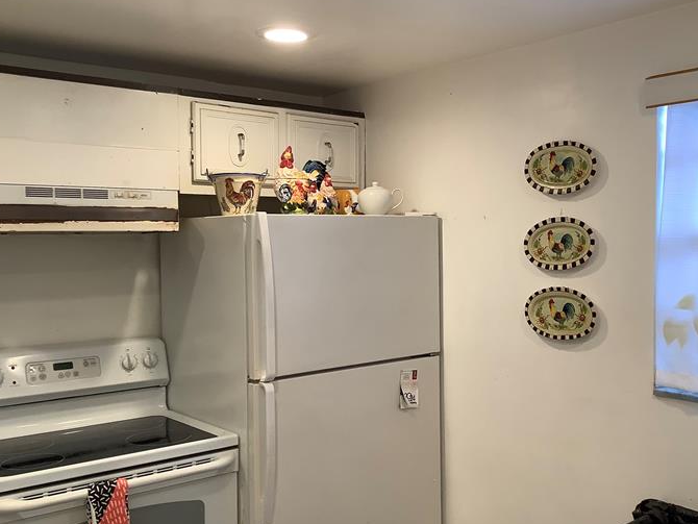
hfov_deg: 50.0
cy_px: 266
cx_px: 400
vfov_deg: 38.7
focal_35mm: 37
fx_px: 746
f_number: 2.4
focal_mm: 3.3
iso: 64
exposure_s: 1/60
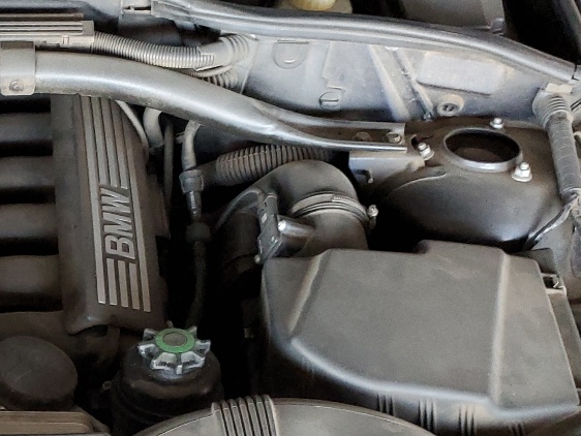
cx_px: -99
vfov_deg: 19.1
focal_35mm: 74
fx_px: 1243
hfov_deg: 24.1
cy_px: 485
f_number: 1.5
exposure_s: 1/60.2
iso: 179
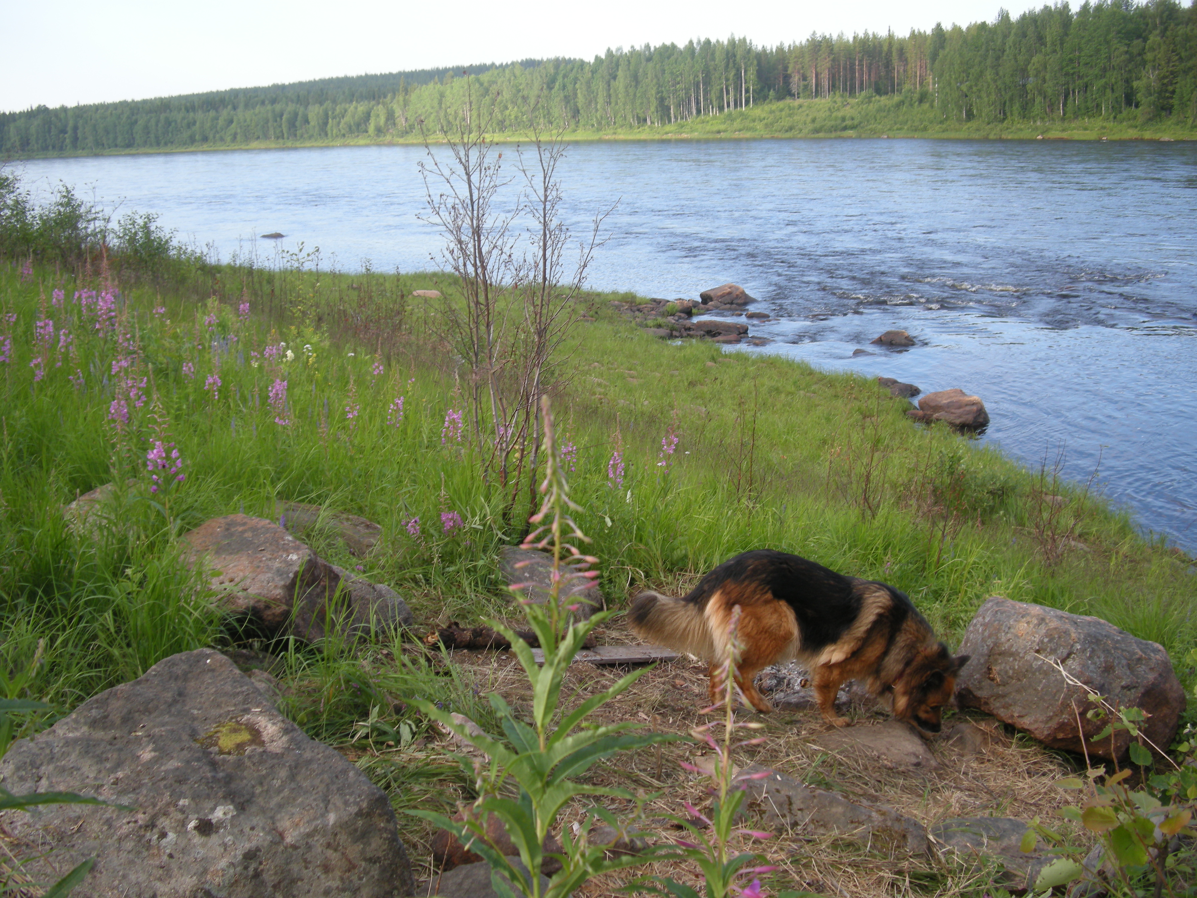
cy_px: 449
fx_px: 1279
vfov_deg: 38.7
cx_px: 598
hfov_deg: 50.1
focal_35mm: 37
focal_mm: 7.9
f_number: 2.8
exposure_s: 1/212
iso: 64
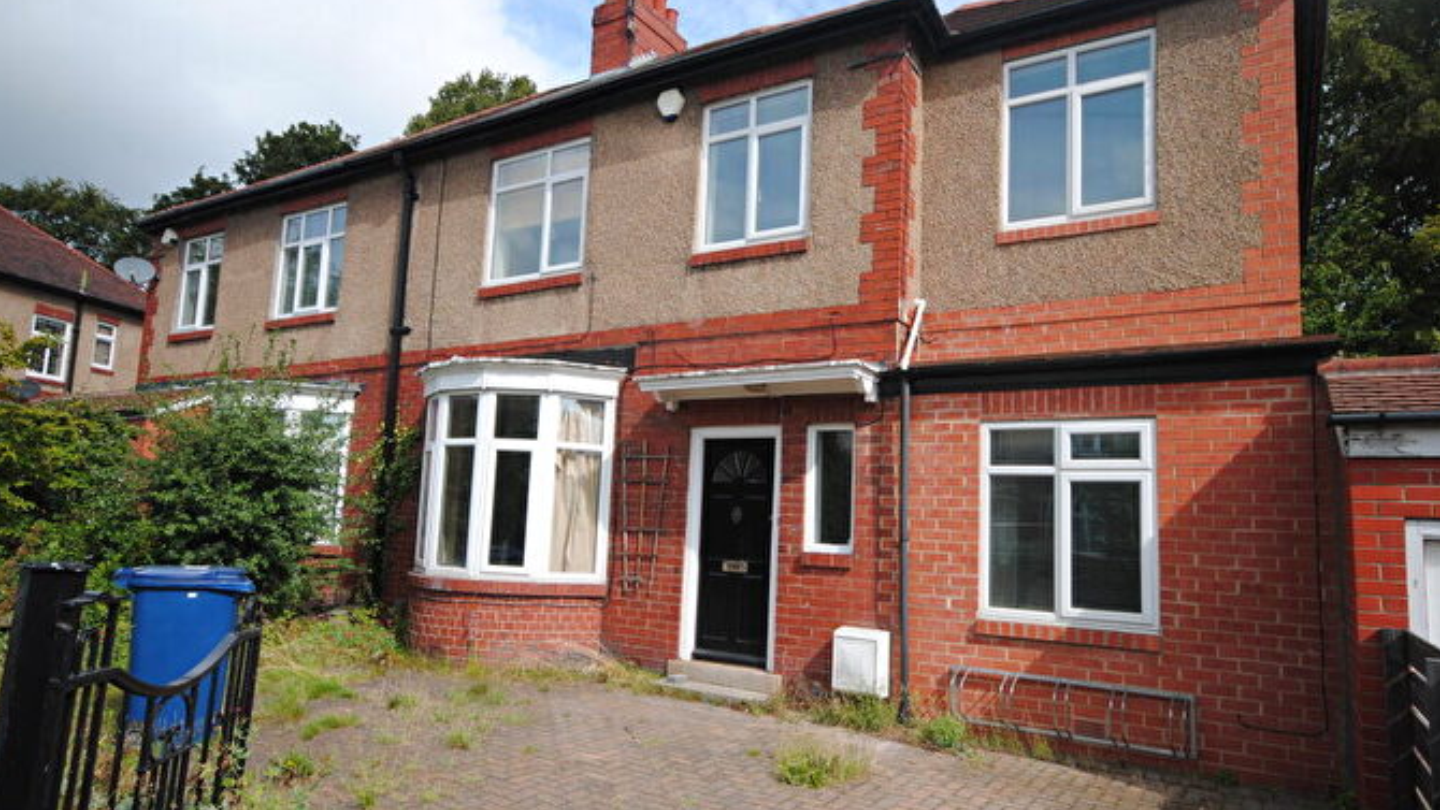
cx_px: 705
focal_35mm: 23
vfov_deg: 49.5
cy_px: 438
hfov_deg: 78.7
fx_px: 878
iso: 100
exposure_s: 1/250
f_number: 8
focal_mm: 14
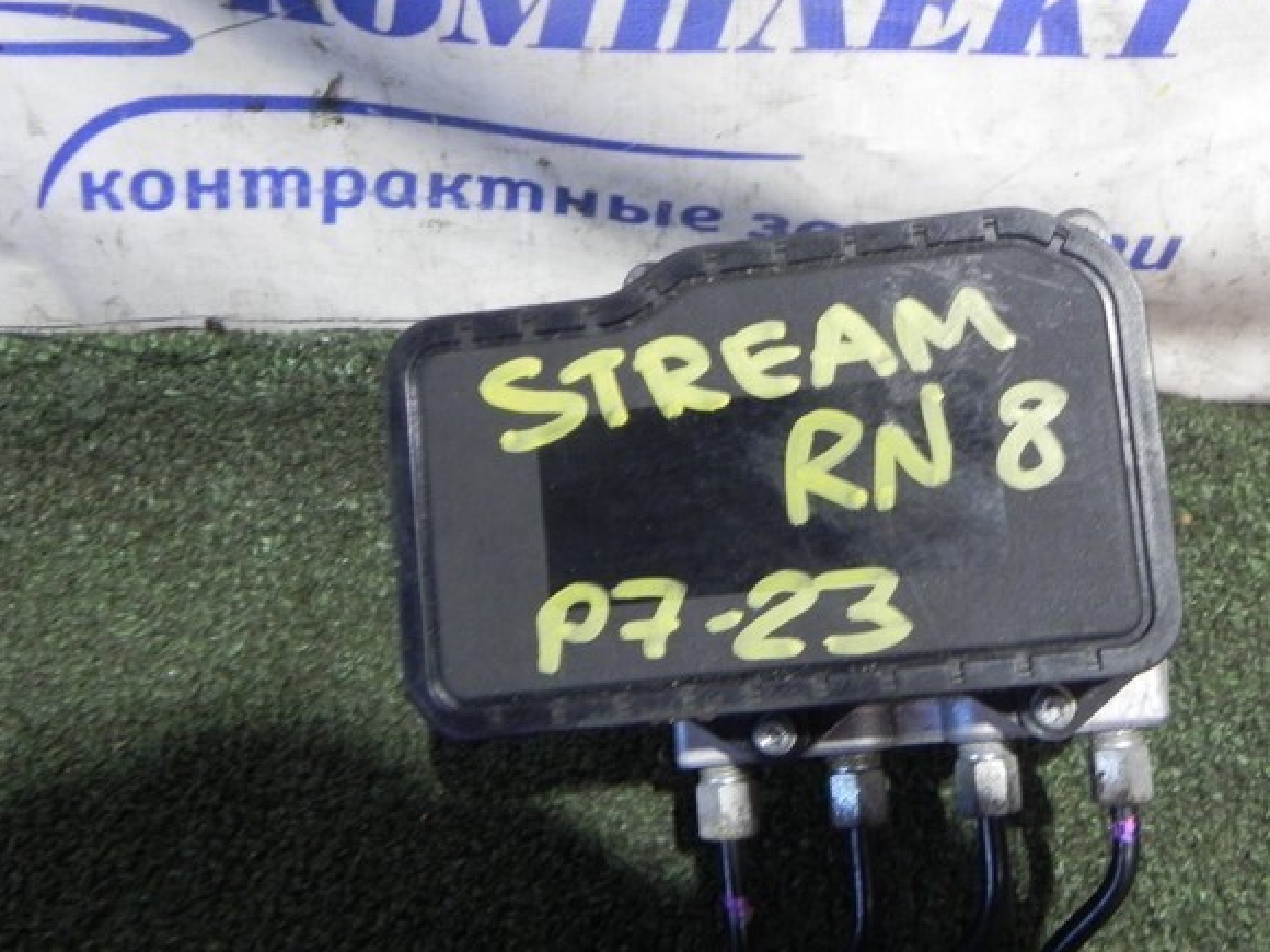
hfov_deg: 46.3
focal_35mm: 40
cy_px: 453
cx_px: 808
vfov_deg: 36.0
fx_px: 1468
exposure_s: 1/6.2
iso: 400
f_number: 2.8
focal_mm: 5.2
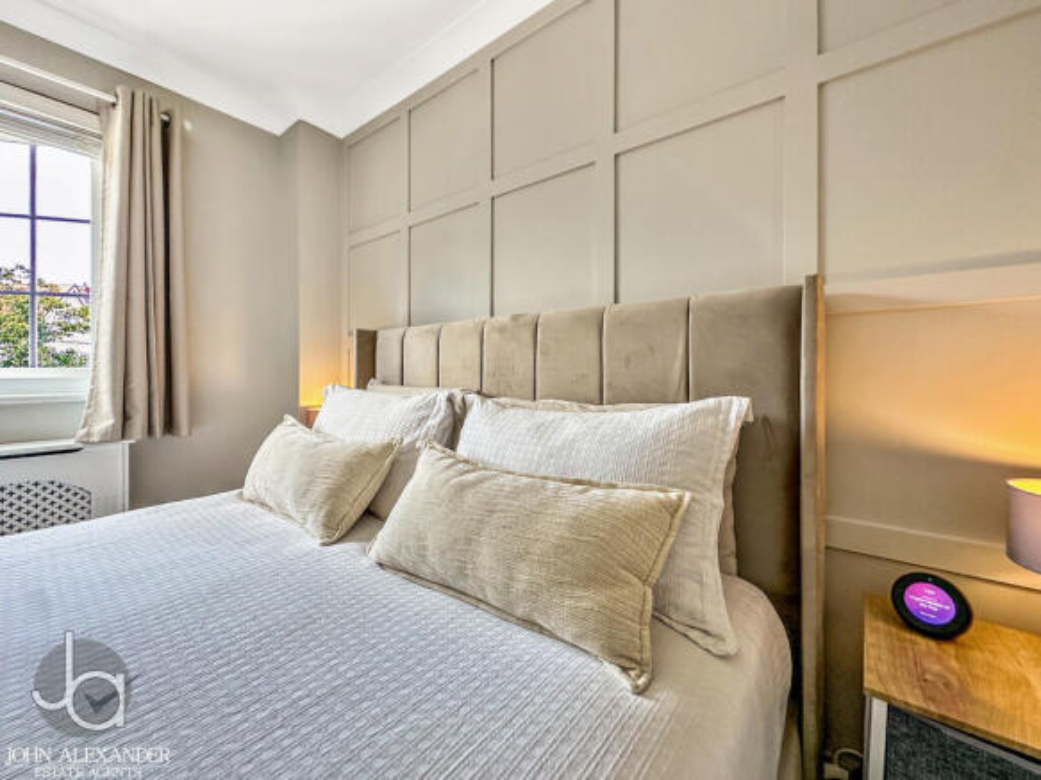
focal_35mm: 14
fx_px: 421
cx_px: 520
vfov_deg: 85.7
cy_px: 390
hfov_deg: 102.1
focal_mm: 2.22
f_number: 2.2
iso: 100
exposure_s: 1/100
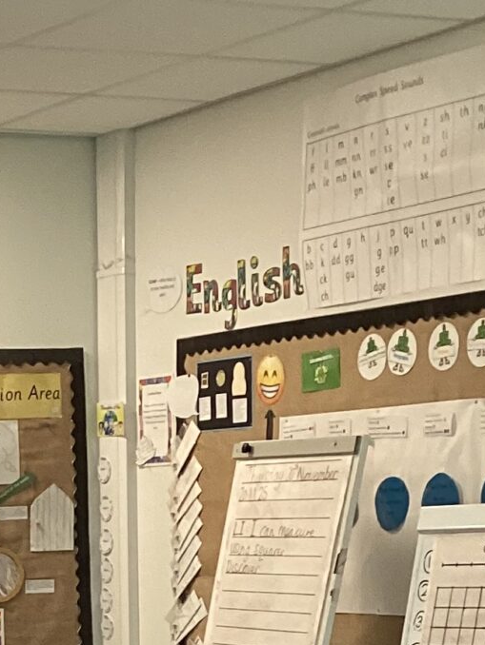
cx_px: -83
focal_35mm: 117
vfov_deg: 15.7
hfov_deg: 12.4
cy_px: 913
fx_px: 2184
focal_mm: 3.3
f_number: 2.4
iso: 160
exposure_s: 1/60
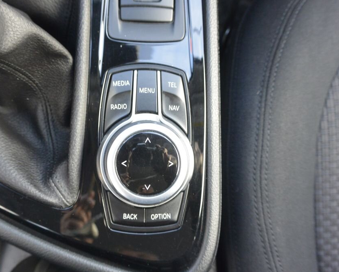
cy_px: 137
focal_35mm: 31
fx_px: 311
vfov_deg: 47.1
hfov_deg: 57.1
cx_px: 153
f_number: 3.5
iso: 640
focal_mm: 10
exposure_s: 1/60
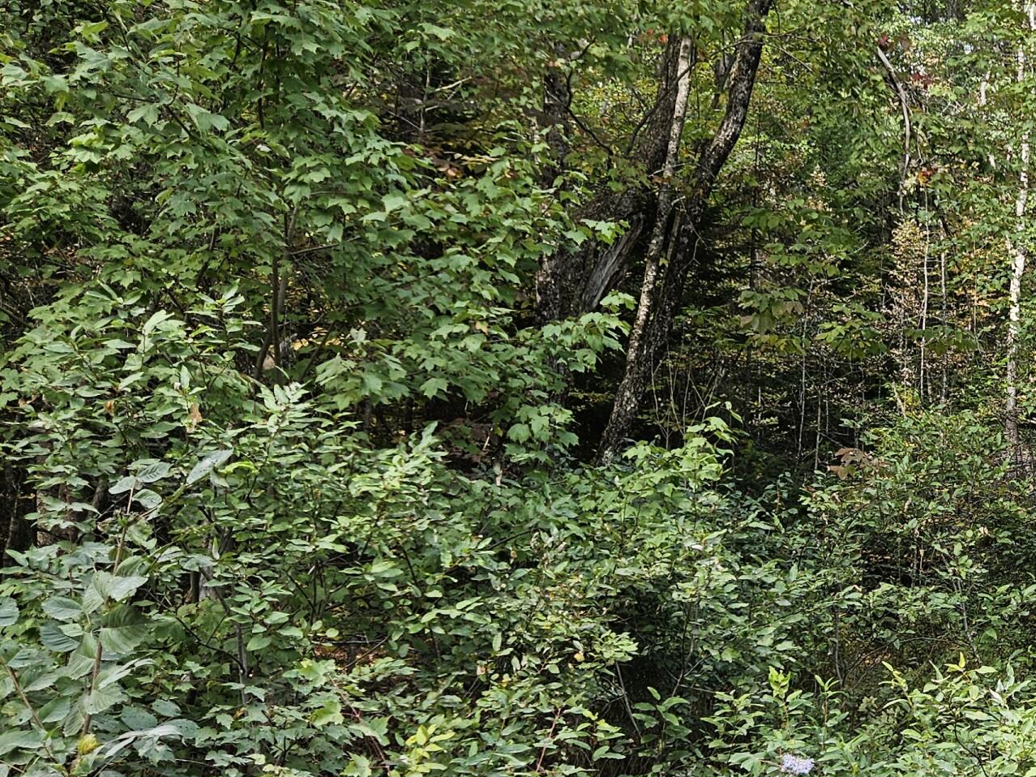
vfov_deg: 26.9
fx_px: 1616
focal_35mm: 54
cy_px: 485
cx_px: 1098
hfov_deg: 32.0
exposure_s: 1/194
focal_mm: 5.4
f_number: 1.8
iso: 25
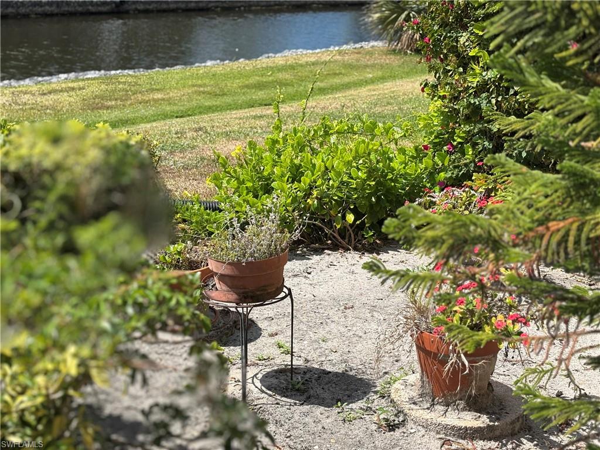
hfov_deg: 36.8
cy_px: 225
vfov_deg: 28.0
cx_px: 300
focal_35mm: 52
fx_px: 901
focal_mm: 5.96
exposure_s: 1/2513
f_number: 1.6
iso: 32
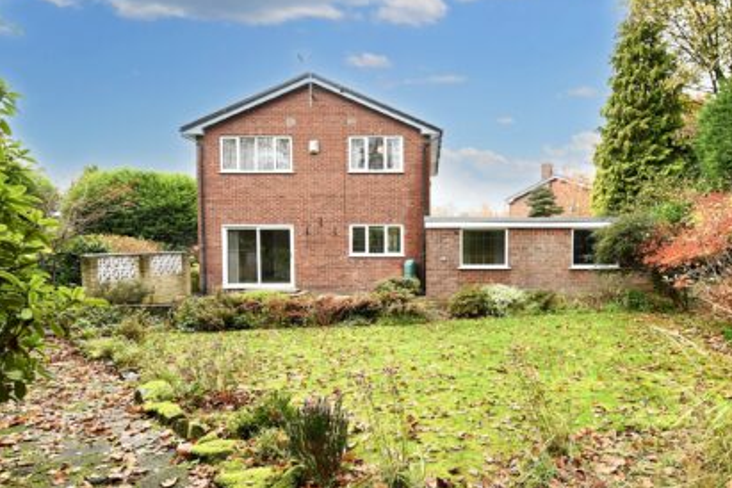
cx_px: 426
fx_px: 427
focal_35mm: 21
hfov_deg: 80.6
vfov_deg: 59.4
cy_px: 263
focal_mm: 10
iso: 1600
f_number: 10
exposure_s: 1/100
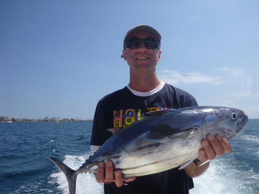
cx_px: 130
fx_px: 217
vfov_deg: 48.2
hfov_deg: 61.7
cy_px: 97
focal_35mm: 29
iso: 100
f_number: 3.4
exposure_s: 1/1300
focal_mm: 5.2
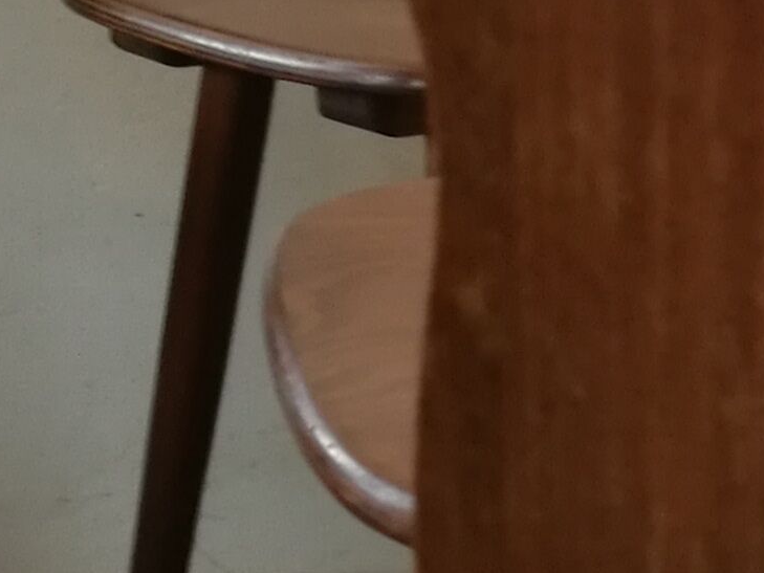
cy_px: -37
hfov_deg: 12.2
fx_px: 3245
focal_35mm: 147
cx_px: 1429
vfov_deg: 10.0
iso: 125
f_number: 2.2
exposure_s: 1/33.3
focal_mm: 4.5
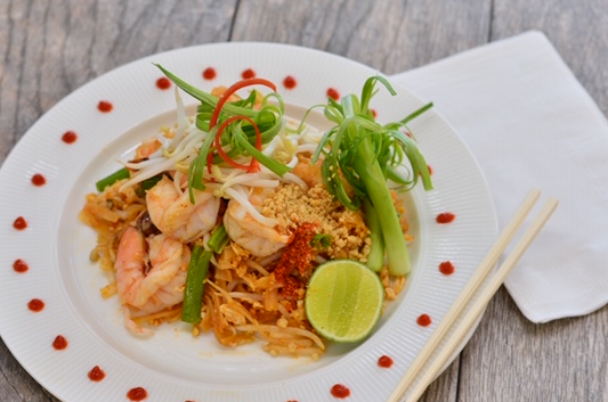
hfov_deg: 22.7
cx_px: 299
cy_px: 202
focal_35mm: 90
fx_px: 1517
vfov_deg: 15.1
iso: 200
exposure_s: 1/80
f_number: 4.5
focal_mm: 50
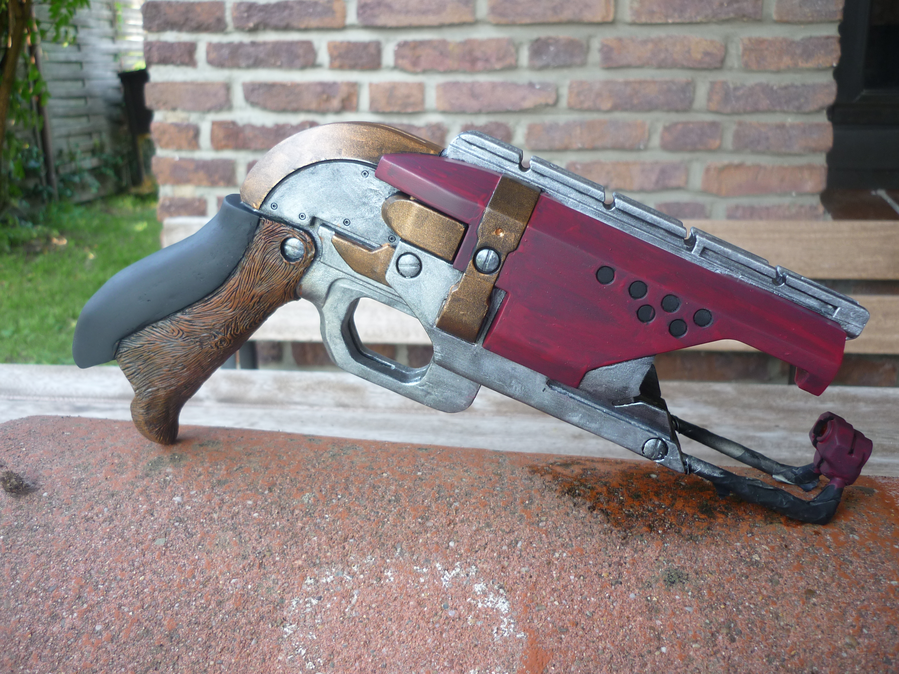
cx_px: 450
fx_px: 857
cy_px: 337
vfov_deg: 42.9
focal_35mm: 33
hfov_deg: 55.4
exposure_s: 1/40
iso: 80
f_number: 2.8
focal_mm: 5.5
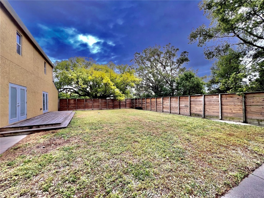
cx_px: 132
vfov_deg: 89.9
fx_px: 99
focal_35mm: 13
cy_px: 99
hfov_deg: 106.2
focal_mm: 1.57
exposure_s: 1/99
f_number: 1.8
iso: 64
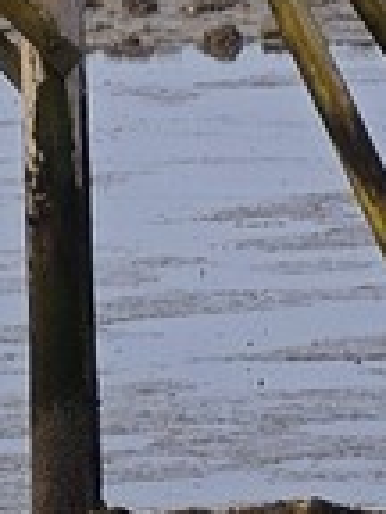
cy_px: -785
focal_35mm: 1120
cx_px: -1694
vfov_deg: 1.8
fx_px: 16652
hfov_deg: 1.3
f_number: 5
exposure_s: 1/160
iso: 100
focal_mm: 70
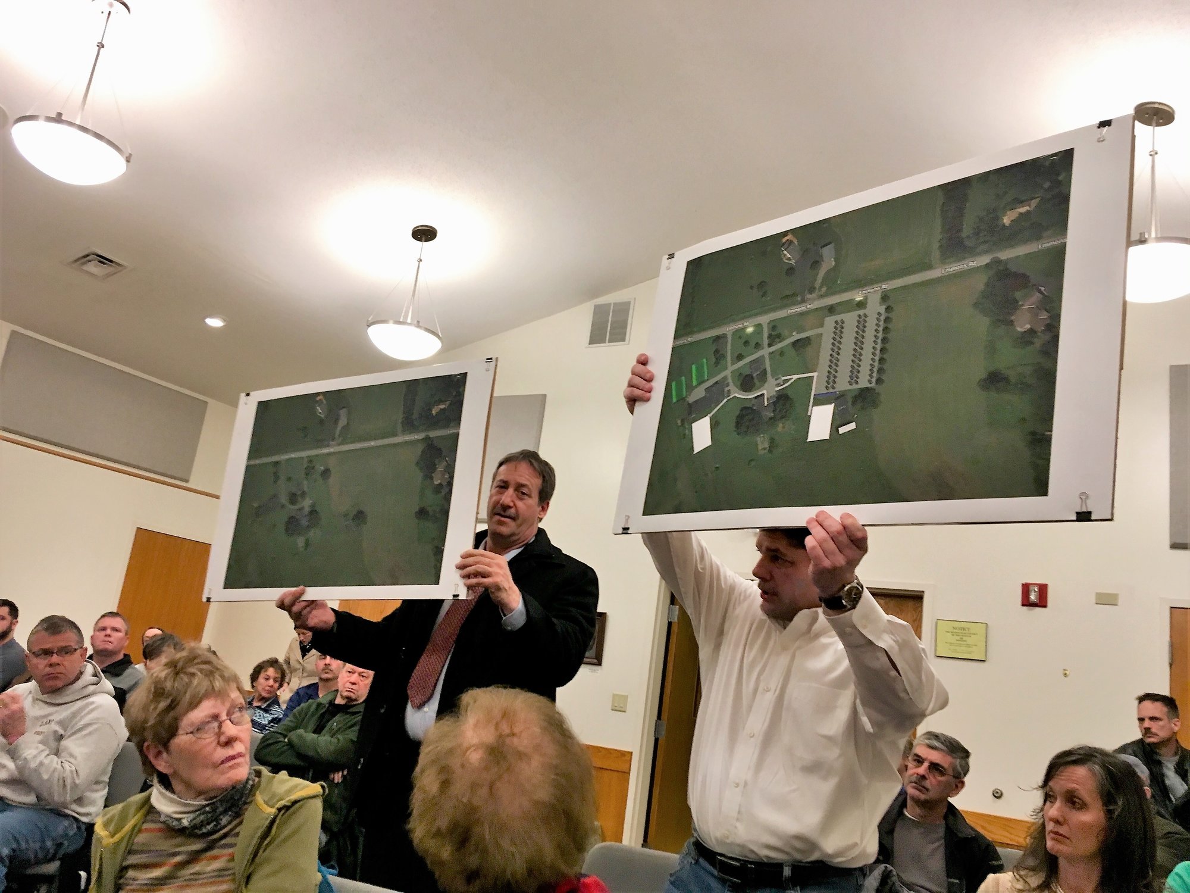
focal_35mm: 29
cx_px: 595
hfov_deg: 61.7
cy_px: 446
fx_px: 997
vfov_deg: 48.2
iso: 100
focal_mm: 4.15
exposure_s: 1/30
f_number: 2.2
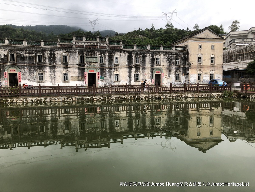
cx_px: 128
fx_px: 206
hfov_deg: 63.4
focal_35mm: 28
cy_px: 96
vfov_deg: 49.7
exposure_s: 1/274
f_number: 1.8
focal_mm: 3.99
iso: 20
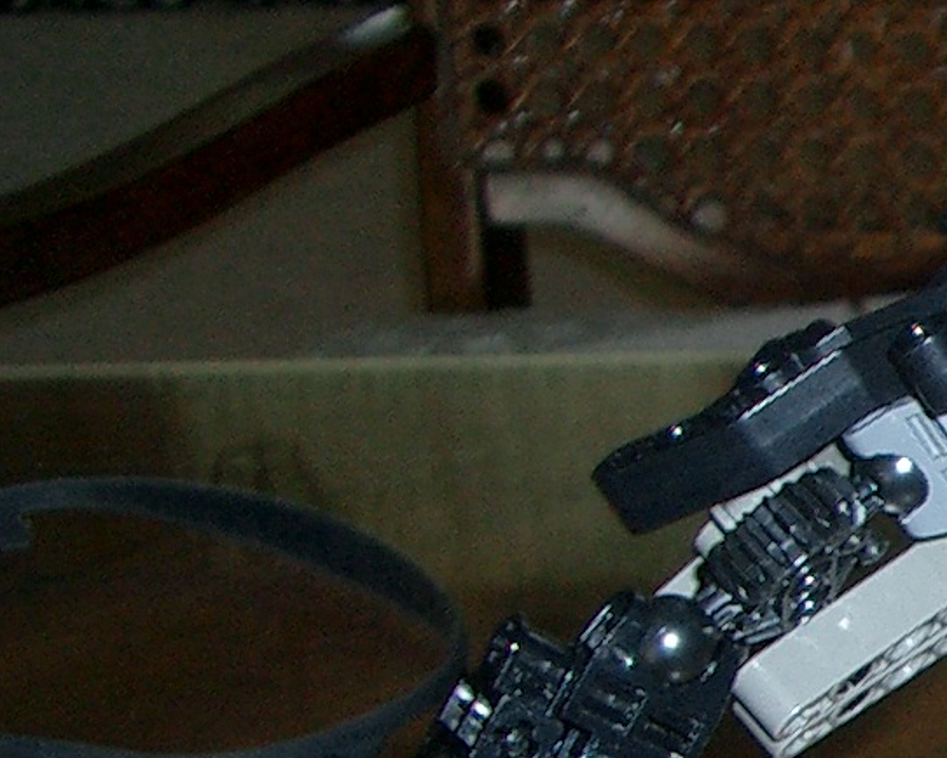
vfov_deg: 11.7
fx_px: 3617
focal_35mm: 129
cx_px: 1751
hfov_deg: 13.3
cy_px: 891
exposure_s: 1/40
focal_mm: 5.8
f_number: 2.6
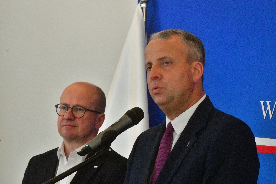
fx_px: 1188
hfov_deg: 13.2
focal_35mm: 155
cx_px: 138
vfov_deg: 8.9
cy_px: 92
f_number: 22
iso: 14400
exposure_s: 1/60
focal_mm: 155
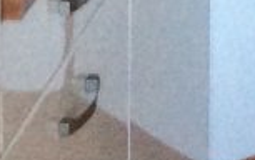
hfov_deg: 7.7
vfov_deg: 4.5
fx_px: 1851
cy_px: -492
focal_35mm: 266
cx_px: 407
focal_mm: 3.3
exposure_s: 1/25
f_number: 2.4
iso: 160
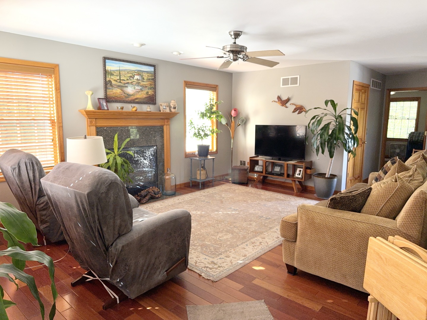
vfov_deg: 56.8
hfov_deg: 71.6
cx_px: 214
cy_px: 160
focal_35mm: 24
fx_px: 296
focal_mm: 6.76
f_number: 1.78
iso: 80
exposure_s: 1/120
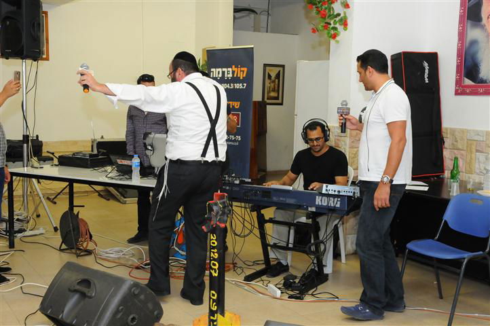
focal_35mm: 46
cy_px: 163
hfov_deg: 42.4
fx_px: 632
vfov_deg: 28.9
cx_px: 245
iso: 1600
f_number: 5.6
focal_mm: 31
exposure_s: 1/125
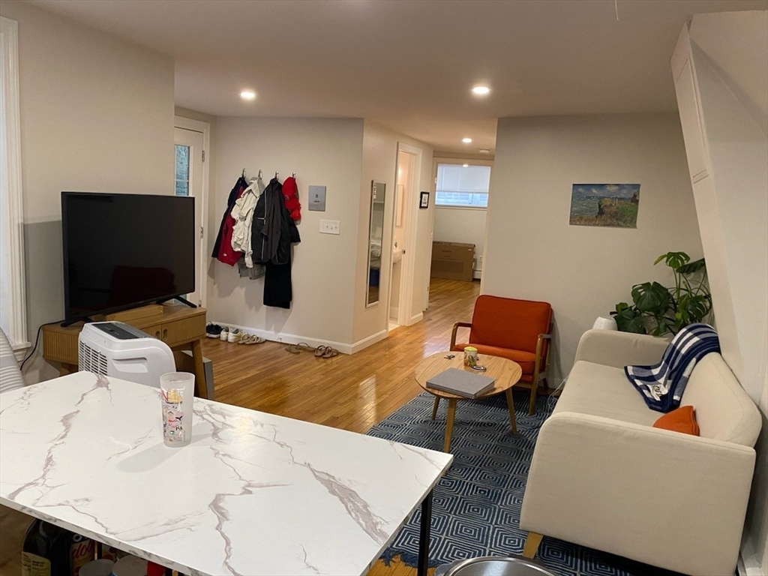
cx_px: 384
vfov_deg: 53.1
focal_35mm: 26
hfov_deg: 67.3
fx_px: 577
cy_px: 288
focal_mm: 4.25
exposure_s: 1/60
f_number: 1.8
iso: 160
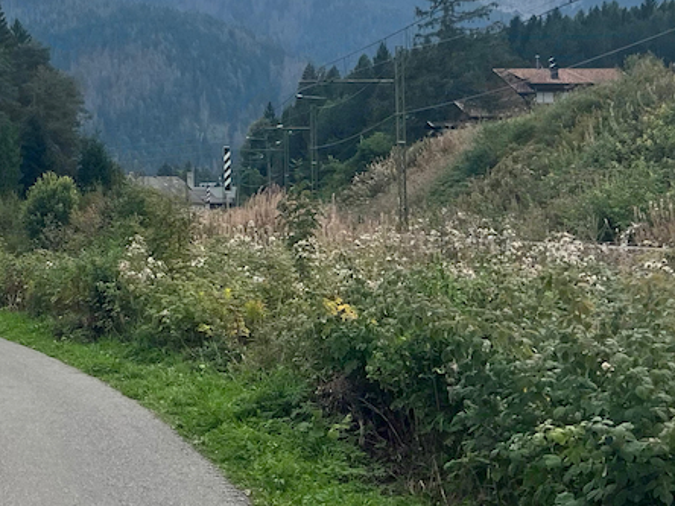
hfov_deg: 25.0
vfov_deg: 19.5
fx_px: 1462
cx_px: 33
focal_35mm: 75
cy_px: 106
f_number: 1.5
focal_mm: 5.7
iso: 50
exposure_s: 1/5882
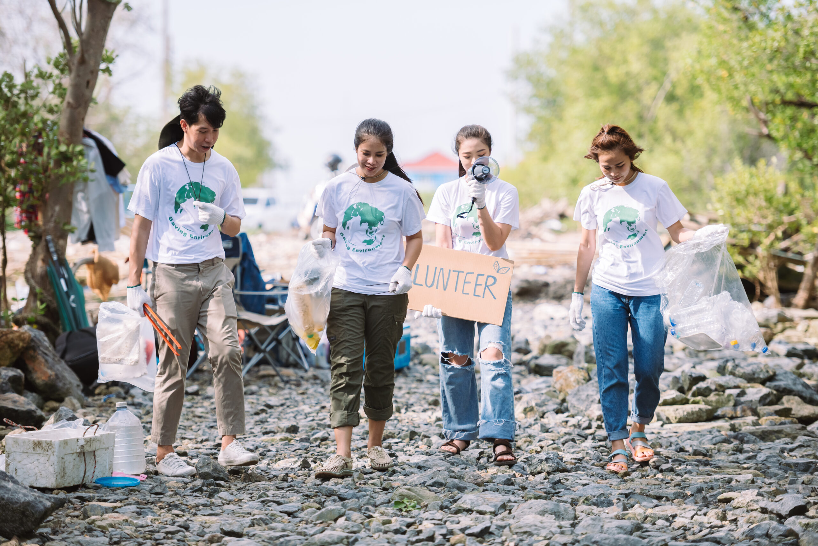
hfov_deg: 13.7
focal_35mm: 150
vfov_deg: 9.2
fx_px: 3410
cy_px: 273
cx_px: 409
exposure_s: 1/1250
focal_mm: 150
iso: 200
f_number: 2.8
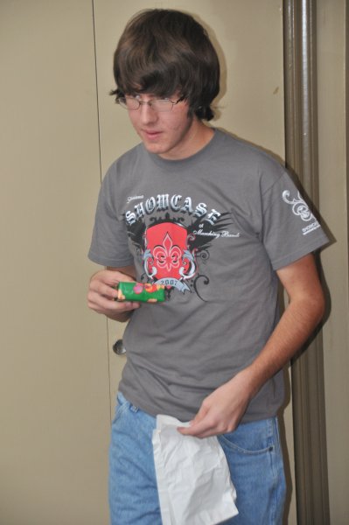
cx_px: 174
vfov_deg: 15.2
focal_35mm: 135
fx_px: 1966
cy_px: 262
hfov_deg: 10.1
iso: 640
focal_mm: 90
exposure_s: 1/60
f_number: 5.3
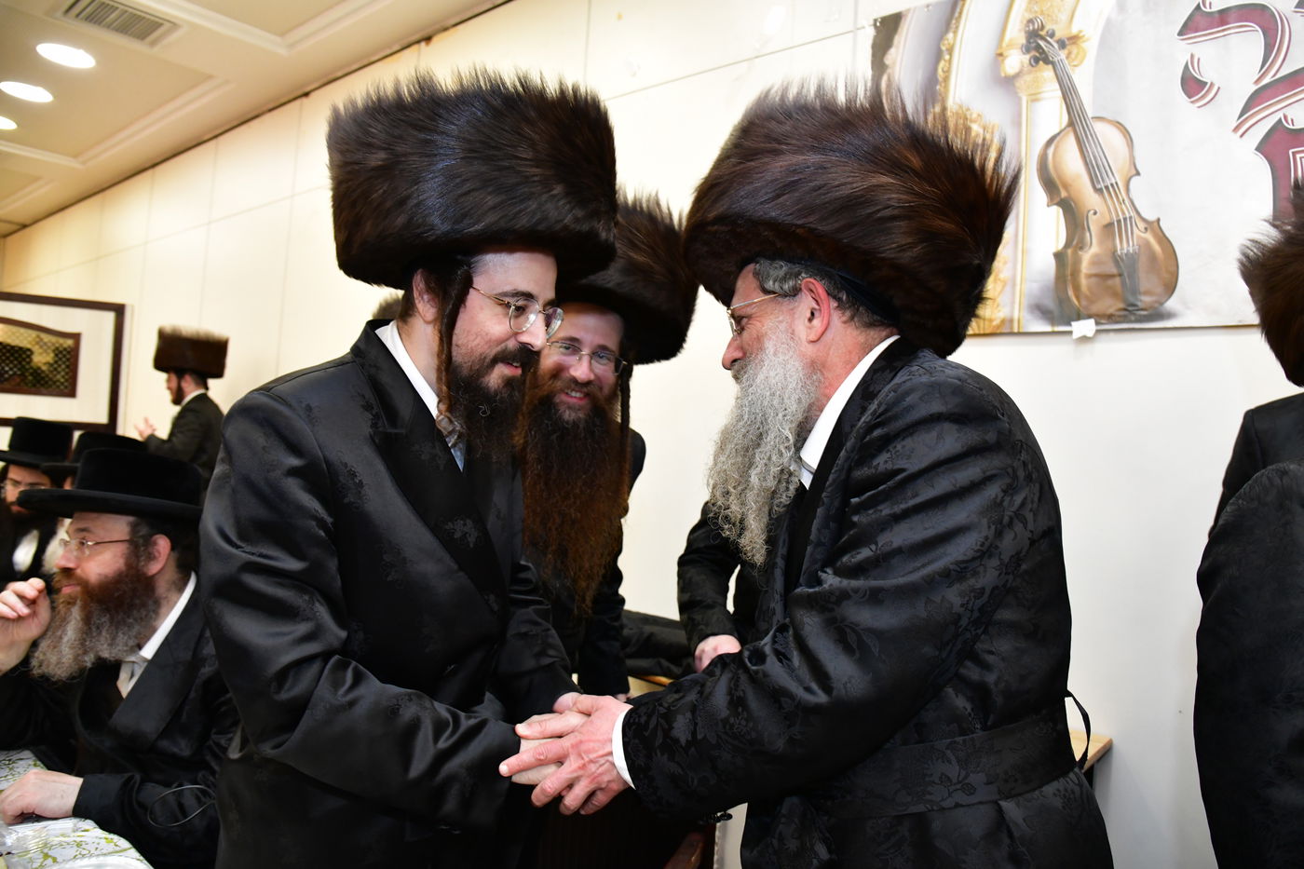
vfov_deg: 53.1
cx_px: 652
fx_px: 869
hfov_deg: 73.8
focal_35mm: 24
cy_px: 434
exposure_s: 1/100
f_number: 5.6
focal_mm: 24
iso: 3200
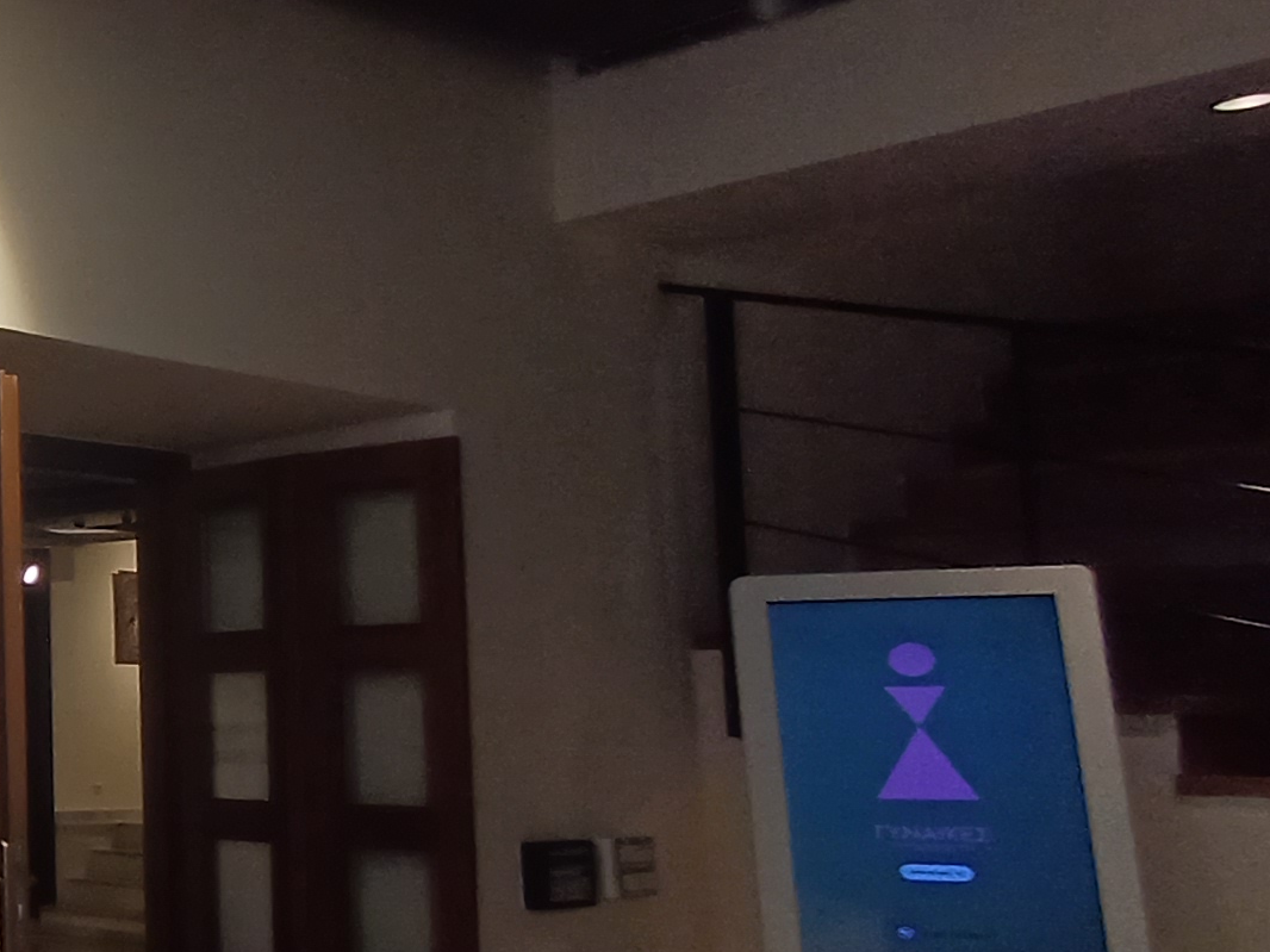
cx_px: -609
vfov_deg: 29.5
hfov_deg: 27.6
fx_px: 1797
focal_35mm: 49
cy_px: 612
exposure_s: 1/50
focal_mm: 1.64
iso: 50
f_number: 2.2
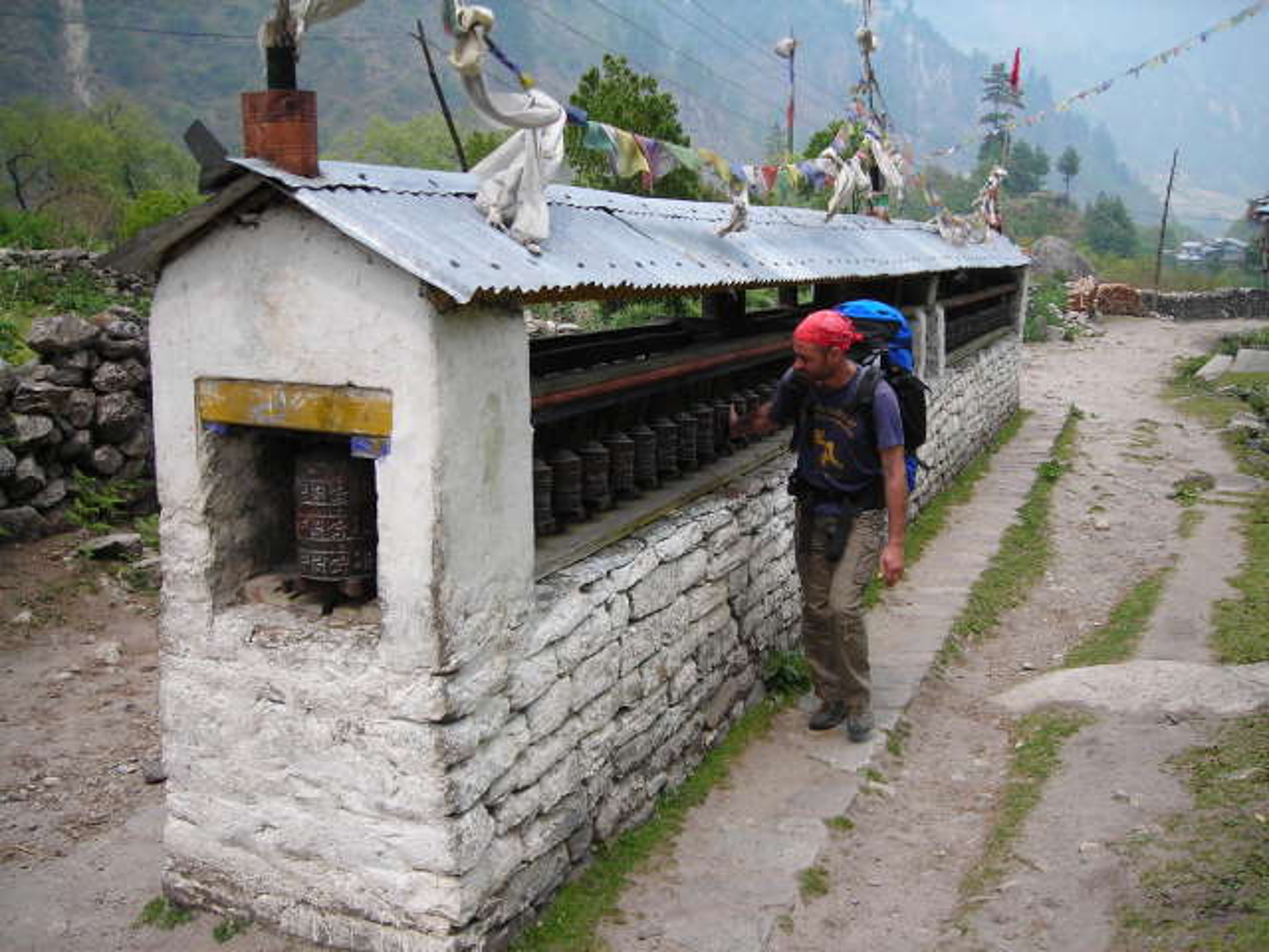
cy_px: 476
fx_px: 1393
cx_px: 634
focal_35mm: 38
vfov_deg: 37.7
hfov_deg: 49.0
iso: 50
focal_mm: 6.3
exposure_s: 1/238
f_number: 3.2
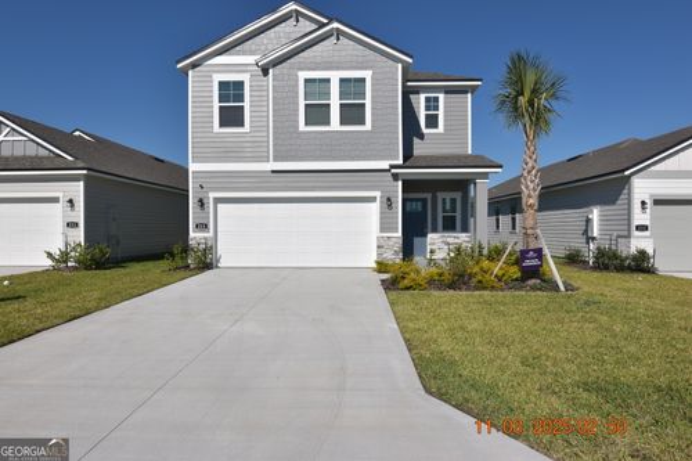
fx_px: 432
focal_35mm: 22
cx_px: 346
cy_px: 230
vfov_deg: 56.1
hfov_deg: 77.3
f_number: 10
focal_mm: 15
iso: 100
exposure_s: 1/400
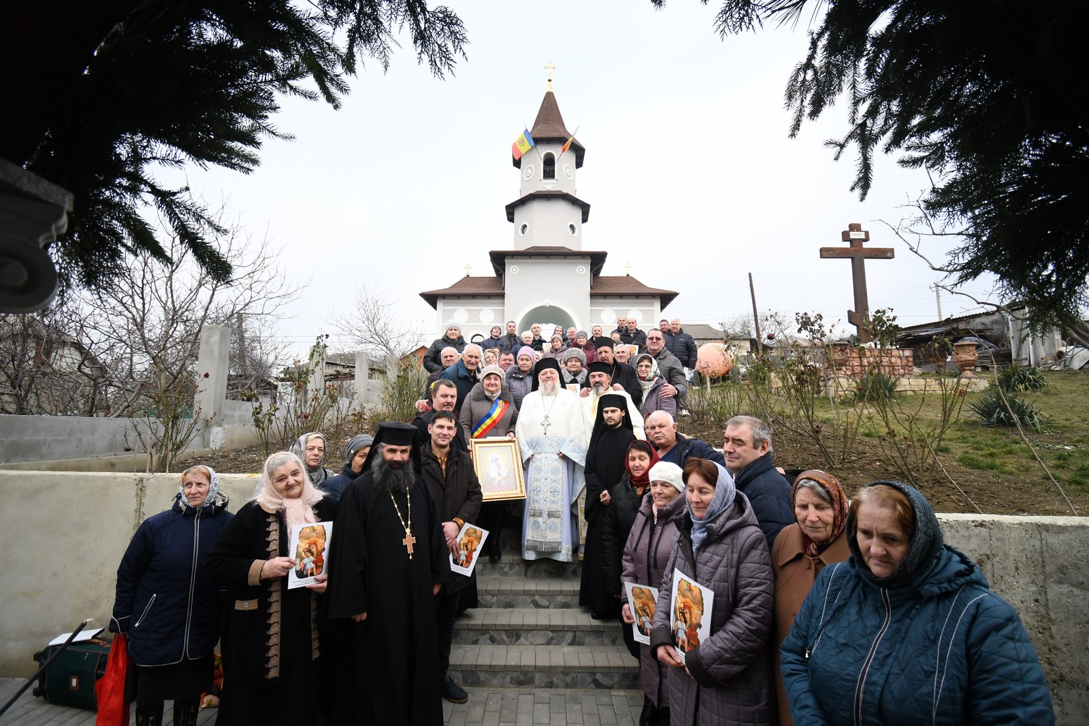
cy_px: 363
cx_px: 544
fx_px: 454
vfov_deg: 77.3
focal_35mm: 15
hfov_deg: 100.4
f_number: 4.5
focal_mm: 10
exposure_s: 1/640
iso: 640
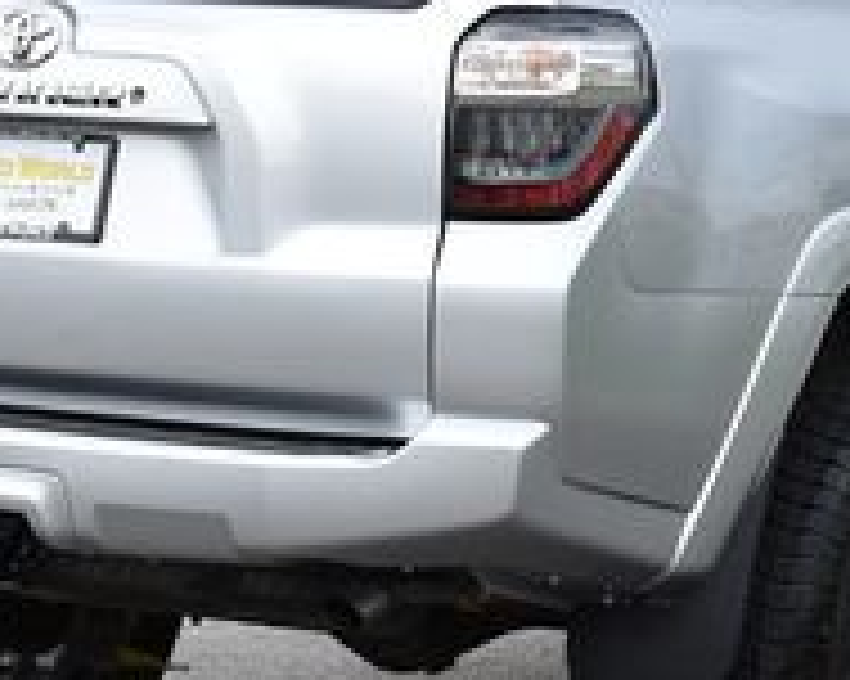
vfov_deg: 8.1
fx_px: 4802
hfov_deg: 10.1
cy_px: 164
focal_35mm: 191
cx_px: 742
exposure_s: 1/250
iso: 160
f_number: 8
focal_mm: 40
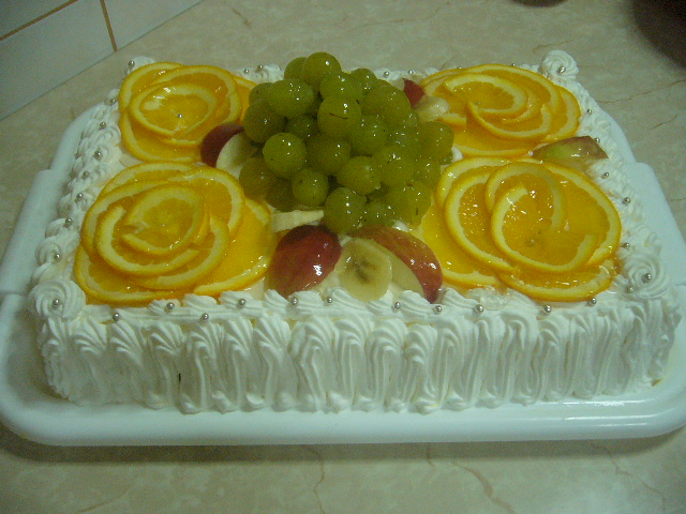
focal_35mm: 35
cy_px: 257
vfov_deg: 40.7
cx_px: 343
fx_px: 694
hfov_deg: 52.6
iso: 200
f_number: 2.8
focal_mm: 5.8
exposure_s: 1/13
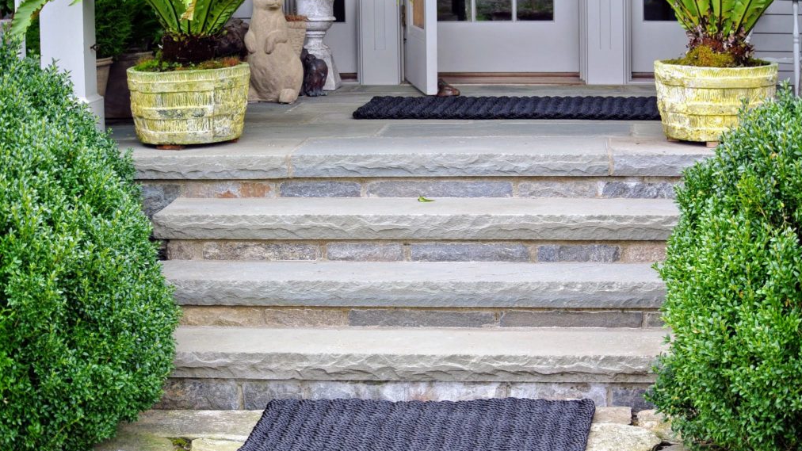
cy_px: 240
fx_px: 1829
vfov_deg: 14.1
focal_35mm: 86
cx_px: 405
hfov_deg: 24.7
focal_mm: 30
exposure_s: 1/200
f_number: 3.8
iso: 100
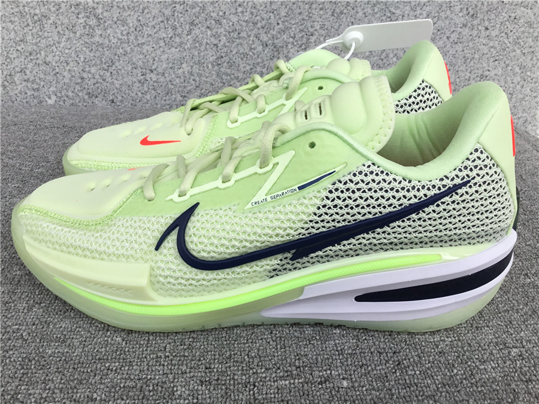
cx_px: 270
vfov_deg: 45.4
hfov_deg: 58.4
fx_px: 483
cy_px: 202
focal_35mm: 31
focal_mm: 3.3
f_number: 2.4
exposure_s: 1/1116
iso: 25
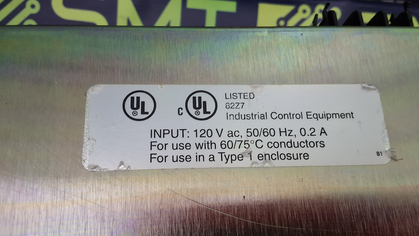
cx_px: 210
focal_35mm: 31
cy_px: 123
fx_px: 344
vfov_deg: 37.8
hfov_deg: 62.6
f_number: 1.9
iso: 250
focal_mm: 2.91
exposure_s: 1/24
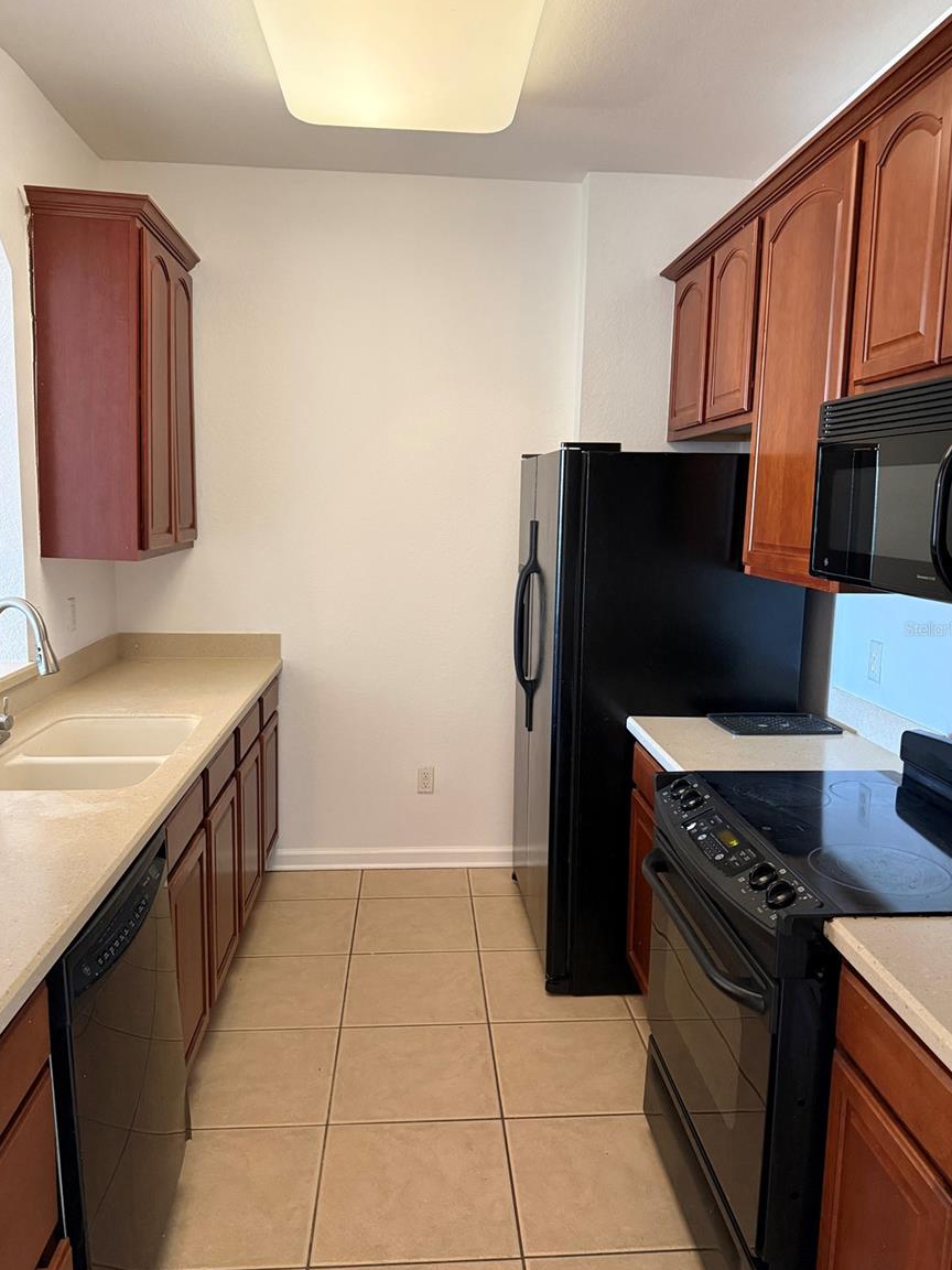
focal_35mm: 25
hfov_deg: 54.9
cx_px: 487
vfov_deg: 69.4
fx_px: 917
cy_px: 628
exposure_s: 1/60
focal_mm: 6.76
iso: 640
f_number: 1.78
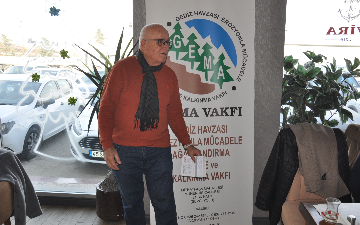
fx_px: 319
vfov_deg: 38.8
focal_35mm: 33
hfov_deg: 58.9
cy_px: 111
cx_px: 179
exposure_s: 1/200
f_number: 3.8
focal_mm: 21
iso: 400
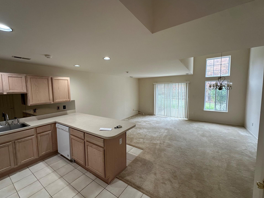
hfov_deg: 98.1
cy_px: 98
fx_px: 114
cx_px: 126
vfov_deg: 81.8
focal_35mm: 15
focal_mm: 2.22
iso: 160
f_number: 2.2
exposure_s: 1/120
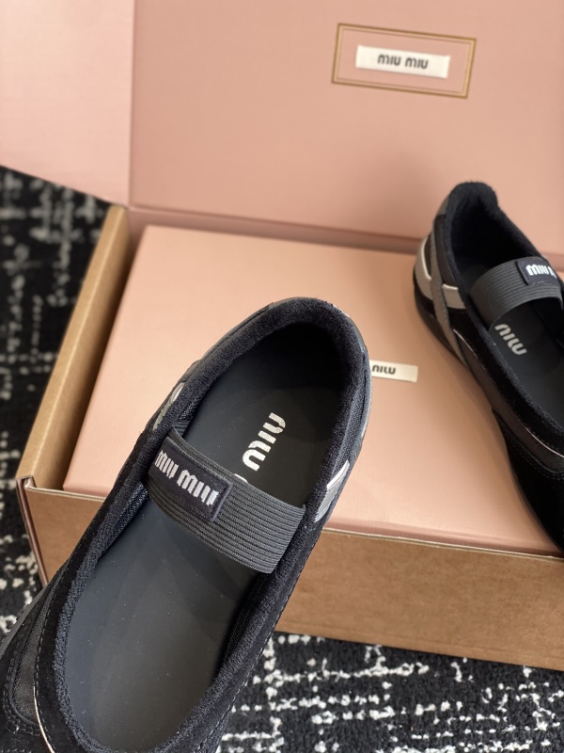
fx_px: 1130
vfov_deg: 36.8
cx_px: 282
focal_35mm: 52
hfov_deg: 28.0
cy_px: 376
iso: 40
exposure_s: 1/122
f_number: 2
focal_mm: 6
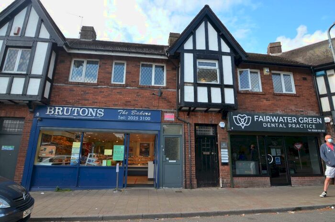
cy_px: 111
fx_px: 167
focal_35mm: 18
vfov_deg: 67.2
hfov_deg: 90.1
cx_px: 168
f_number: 5.6
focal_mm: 12
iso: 100
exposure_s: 1/200
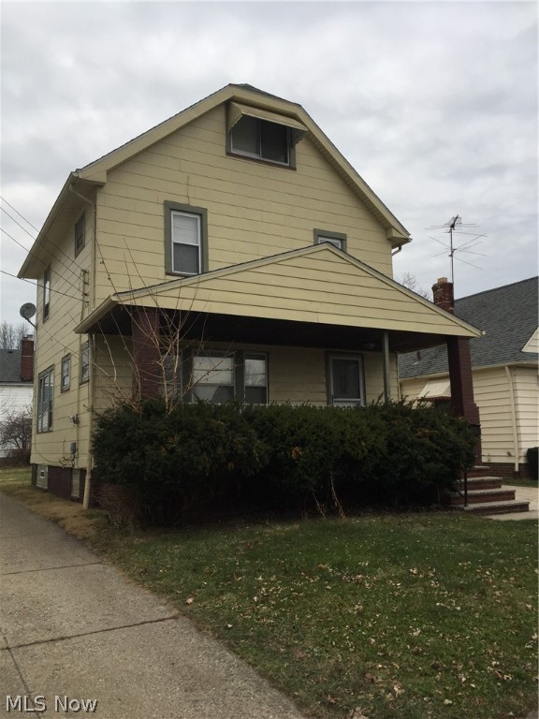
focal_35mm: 29
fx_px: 602
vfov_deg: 61.7
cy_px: 360
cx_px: 270
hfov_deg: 48.2
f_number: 2.2
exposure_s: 1/220
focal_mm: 4.15
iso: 32
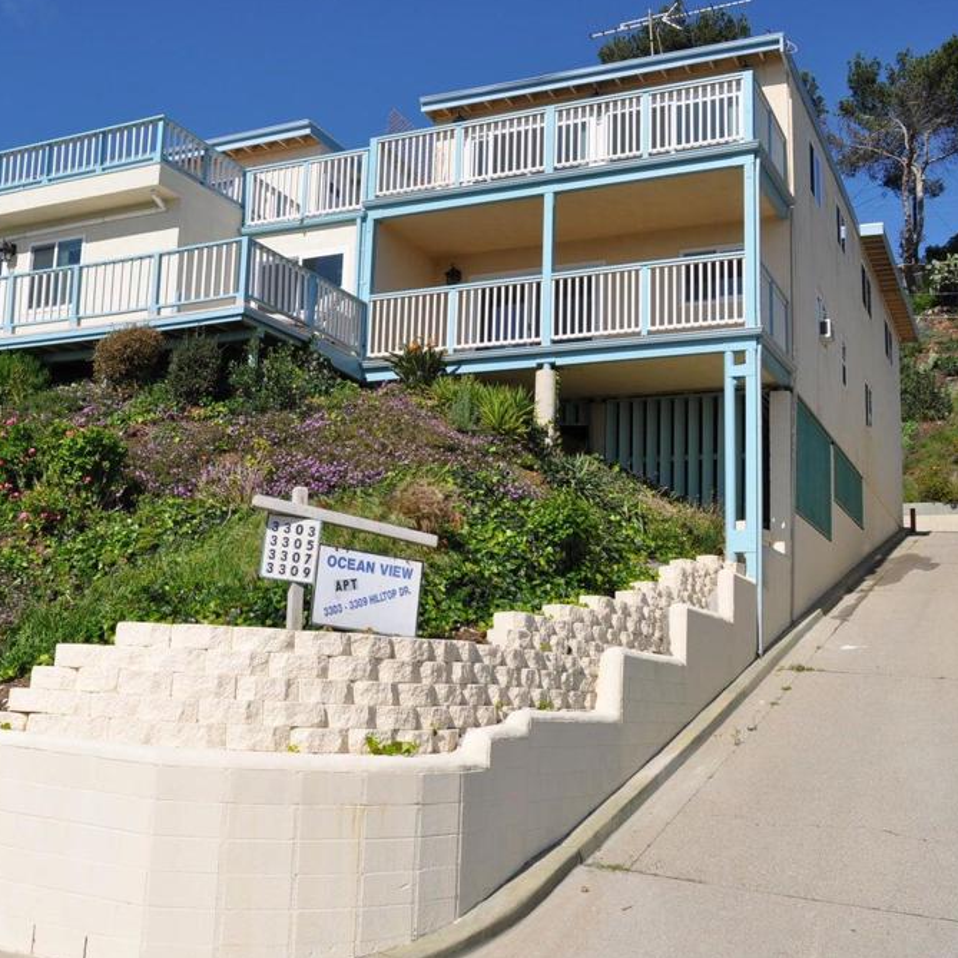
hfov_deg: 42.7
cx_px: 402
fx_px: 1221
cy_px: 477
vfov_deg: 42.8
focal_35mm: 39
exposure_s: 1/500
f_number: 11
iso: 200
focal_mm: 20
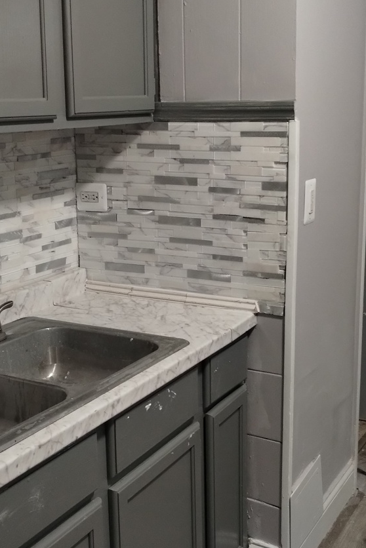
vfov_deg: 39.6
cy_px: 264
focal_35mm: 50
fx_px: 762
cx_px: 173
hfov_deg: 27.0
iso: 988
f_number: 1.8
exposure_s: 1/30
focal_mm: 4.27
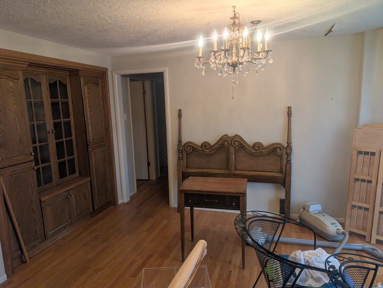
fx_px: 266
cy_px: 144
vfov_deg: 56.9
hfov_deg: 71.5
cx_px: 192
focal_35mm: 24
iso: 22
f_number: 1.68
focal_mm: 6.9
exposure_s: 1/229
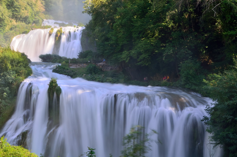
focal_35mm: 52
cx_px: 118
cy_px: 78
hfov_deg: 37.9
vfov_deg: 25.6
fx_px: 345
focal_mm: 35
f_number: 22
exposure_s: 1/3
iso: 200
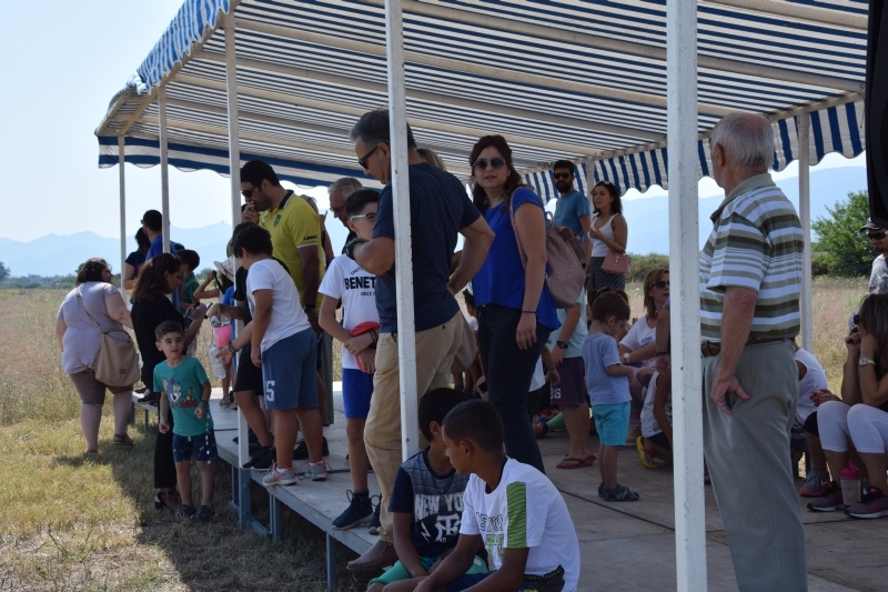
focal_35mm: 60
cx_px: 444
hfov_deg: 33.4
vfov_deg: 22.6
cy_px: 296
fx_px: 1480
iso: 100
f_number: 8
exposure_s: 1/250
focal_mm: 40
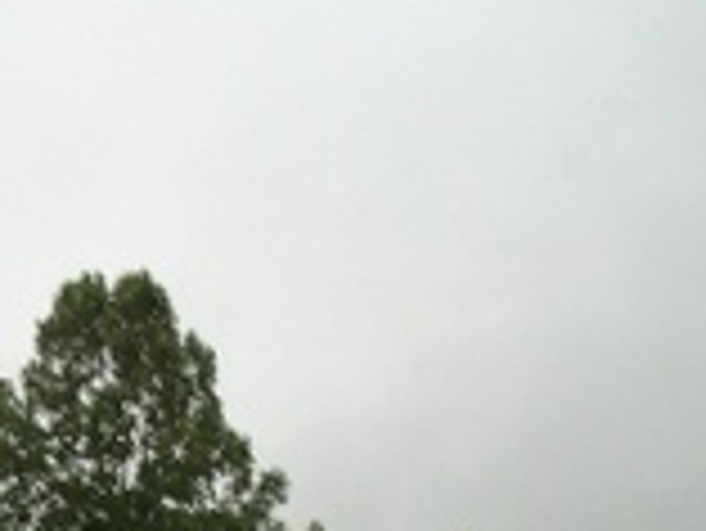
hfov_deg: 18.7
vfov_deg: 13.8
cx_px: -13
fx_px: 2082
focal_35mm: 102
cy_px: 740
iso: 80
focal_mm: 5.7
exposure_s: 1/50
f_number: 8.8
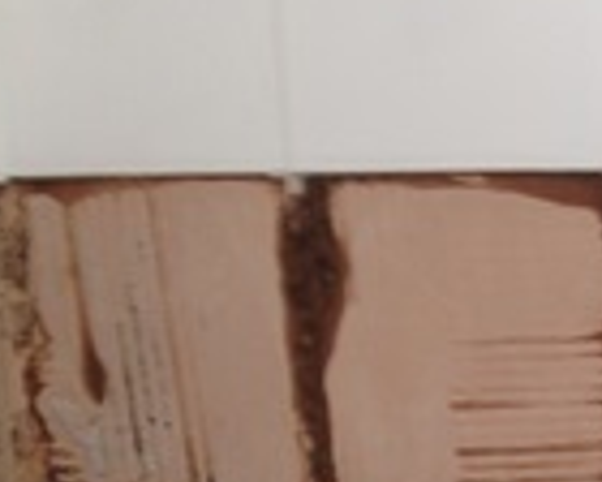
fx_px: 1639
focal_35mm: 92
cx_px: 826
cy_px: 598
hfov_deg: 19.0
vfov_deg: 16.0
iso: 50
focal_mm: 4.12
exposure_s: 1/24
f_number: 2.4
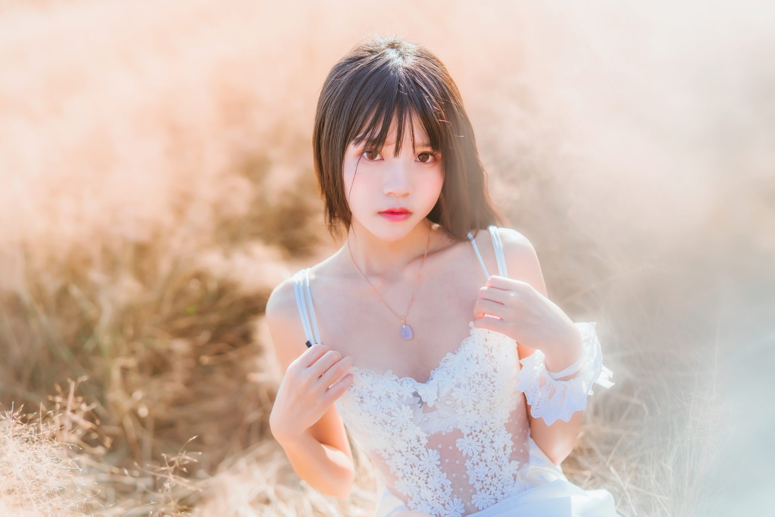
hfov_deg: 39.6
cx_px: 388
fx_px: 1076
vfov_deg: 27.0
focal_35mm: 50
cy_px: 258
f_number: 2
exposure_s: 1/1000
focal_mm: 50
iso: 80
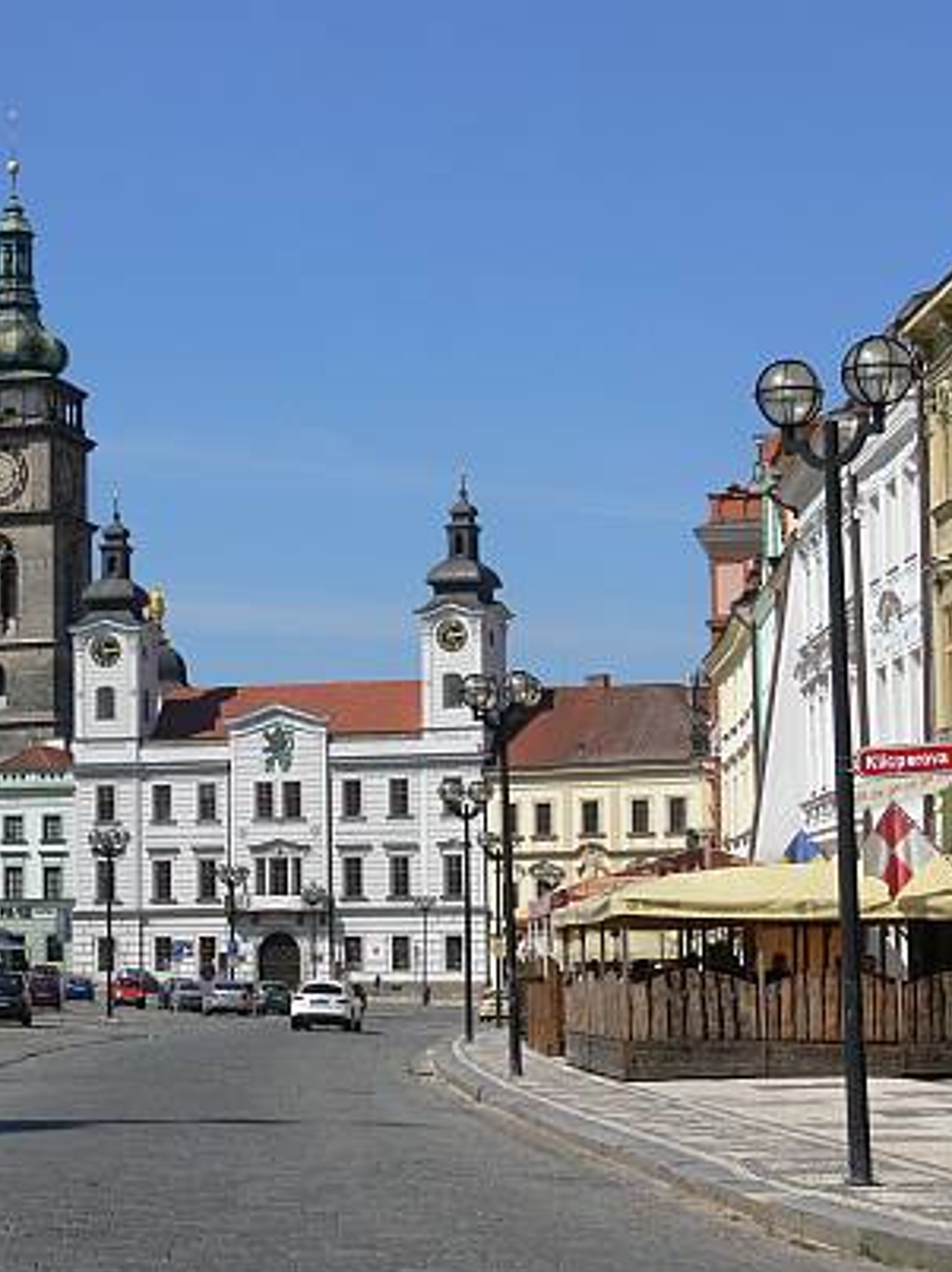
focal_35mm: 84
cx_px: 174
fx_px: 3083
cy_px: 642
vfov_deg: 23.3
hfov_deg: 17.4
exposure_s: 1/500
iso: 100
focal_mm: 13
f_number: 7.1
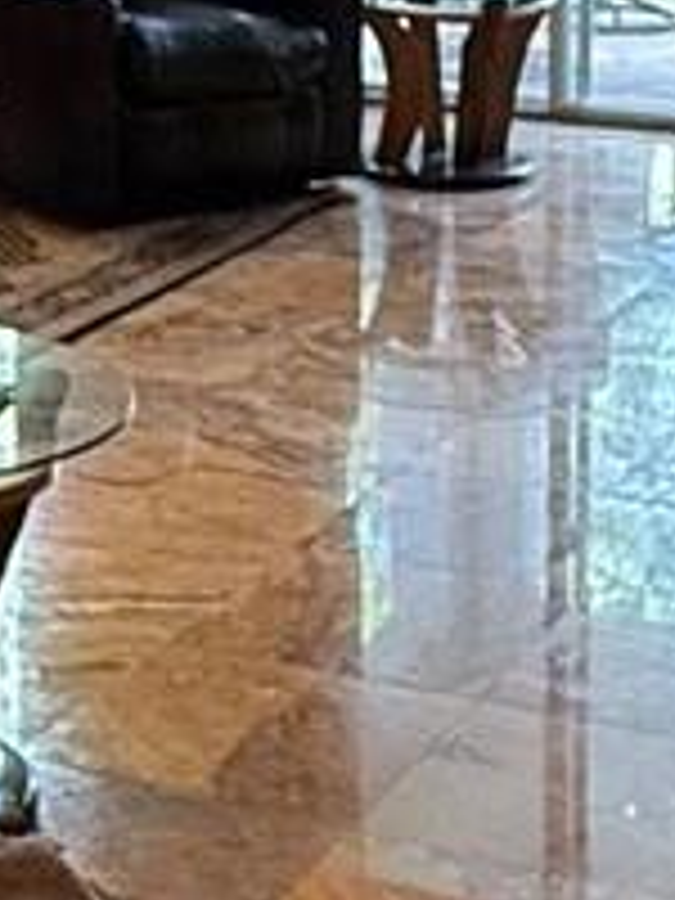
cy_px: -207
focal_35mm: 112
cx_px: -86
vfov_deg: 16.7
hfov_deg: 13.0
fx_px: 2912
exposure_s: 1/60
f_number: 2.2
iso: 500
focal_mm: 2.22
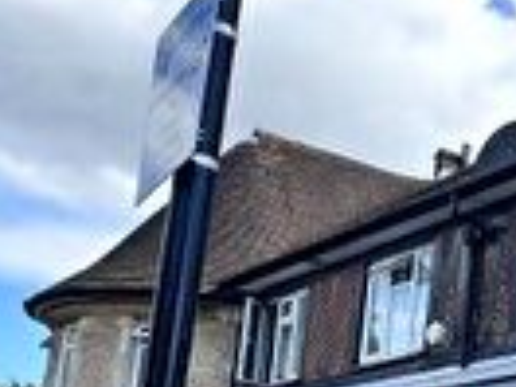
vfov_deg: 19.2
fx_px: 1103
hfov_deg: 21.6
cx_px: 797
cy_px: 405
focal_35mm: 74
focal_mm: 2.22
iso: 40
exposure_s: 1/550
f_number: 2.2
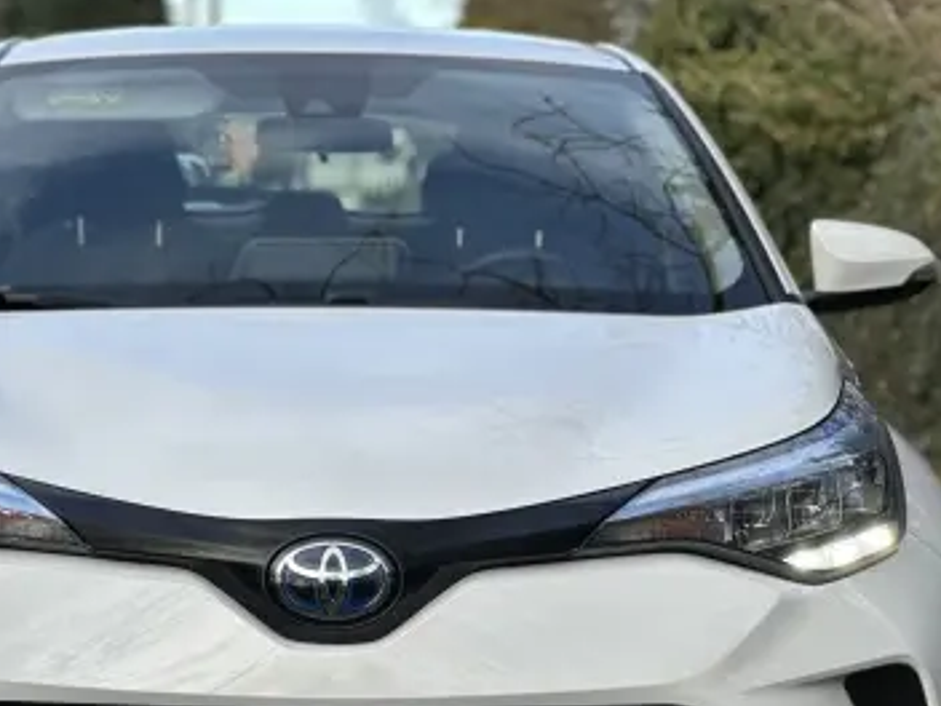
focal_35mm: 140
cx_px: 342
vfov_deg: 10.6
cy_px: 551
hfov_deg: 14.1
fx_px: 3806
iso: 32
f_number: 2.8
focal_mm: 9
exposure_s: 1/331
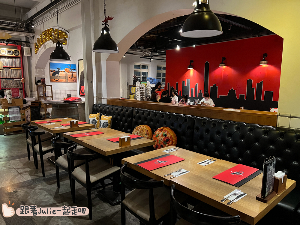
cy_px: 112
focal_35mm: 26
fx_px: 225
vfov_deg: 53.1
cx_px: 150
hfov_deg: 67.3
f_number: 1.5
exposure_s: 1/40
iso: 640
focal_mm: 5.7
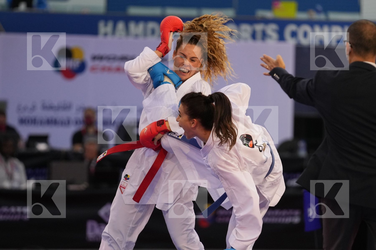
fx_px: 3133
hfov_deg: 6.9
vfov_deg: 4.6
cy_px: 125
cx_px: 188
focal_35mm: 300
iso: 1600
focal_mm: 200
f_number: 2.8
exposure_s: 1/1000
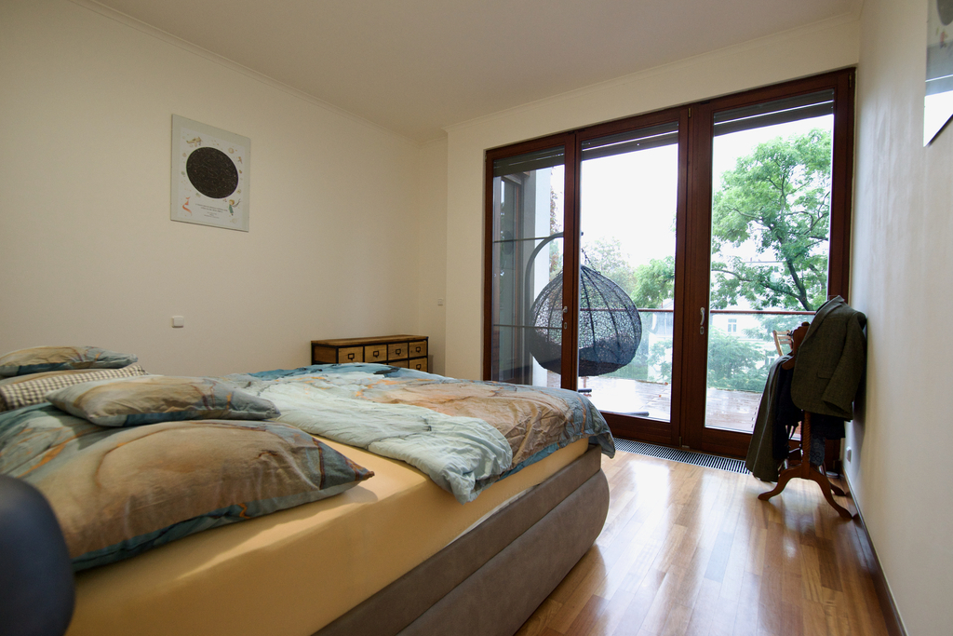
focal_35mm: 15
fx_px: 397
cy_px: 318
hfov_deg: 100.4
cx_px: 476
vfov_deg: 77.3
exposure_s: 1/15
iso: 400
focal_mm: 10
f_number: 4.5
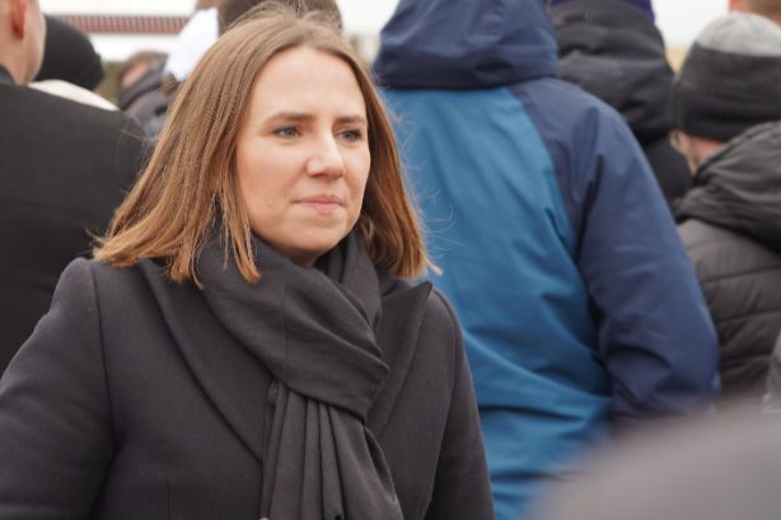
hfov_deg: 14.3
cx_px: 379
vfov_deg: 9.5
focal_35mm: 144
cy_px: 371
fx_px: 3123
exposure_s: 1/100
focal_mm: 68
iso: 100
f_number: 4
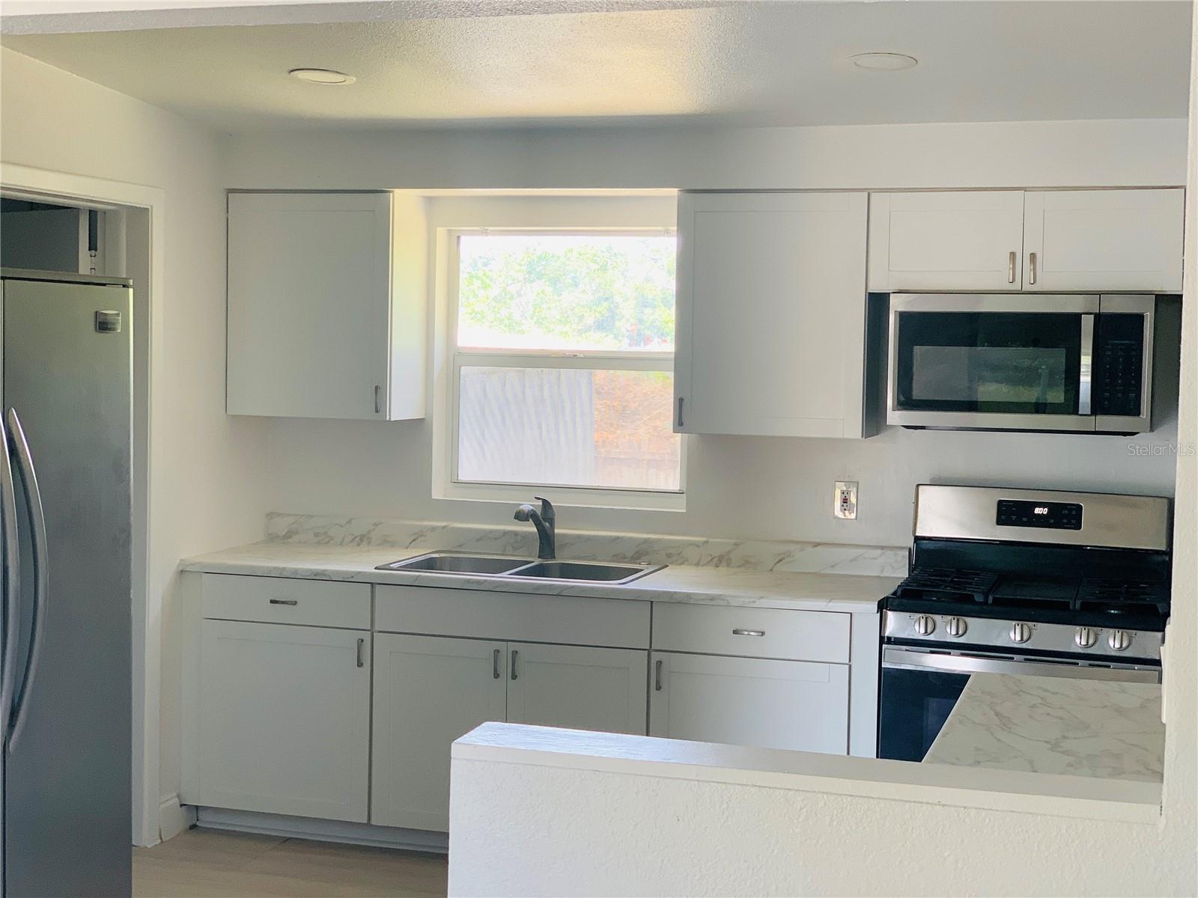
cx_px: 599
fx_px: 1800
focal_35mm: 52
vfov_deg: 28.0
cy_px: 449
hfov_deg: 36.8
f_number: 2.4
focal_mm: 6
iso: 64
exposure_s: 1/60
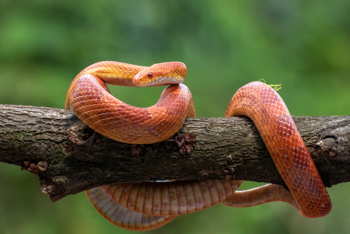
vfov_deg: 6.3
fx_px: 2140
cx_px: 175
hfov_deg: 9.3
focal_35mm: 220
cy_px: 117
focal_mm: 220
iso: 250
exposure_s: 1/200
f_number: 9
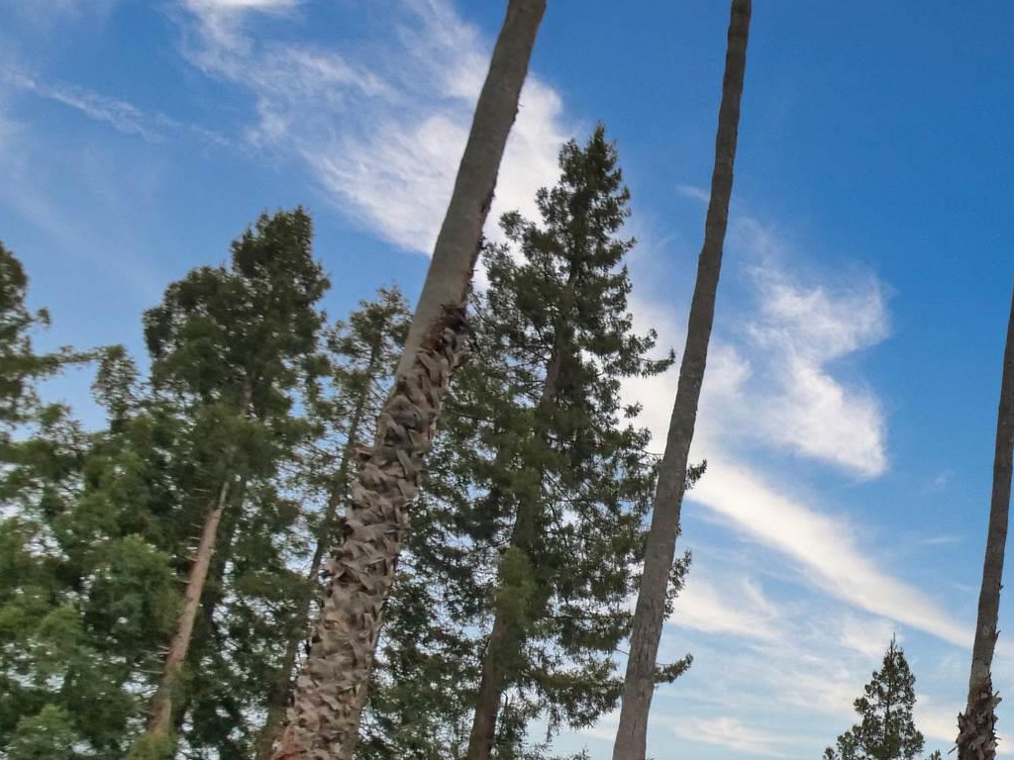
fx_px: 1230
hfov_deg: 34.0
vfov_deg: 31.1
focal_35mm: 42
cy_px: 807
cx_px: 1277
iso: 500
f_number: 2.8
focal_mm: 7
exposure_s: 1/6400
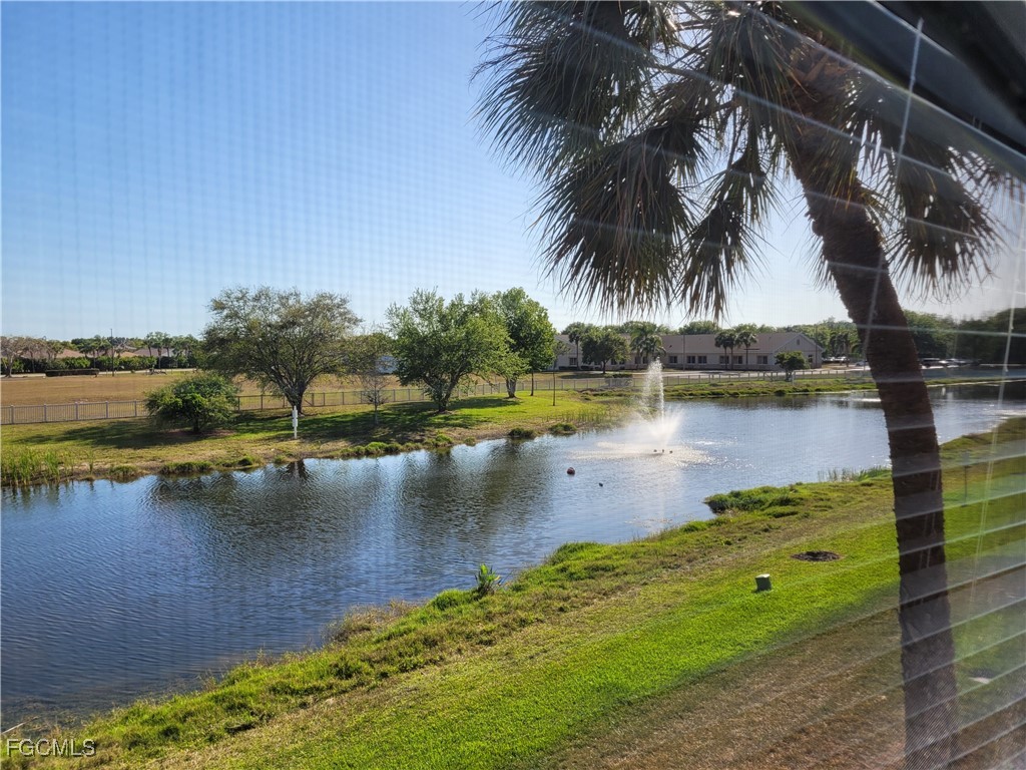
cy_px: 385
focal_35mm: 26
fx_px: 771
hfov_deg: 67.3
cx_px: 513
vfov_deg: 53.1
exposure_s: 1/1453
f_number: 1.8
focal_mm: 5.4
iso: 40
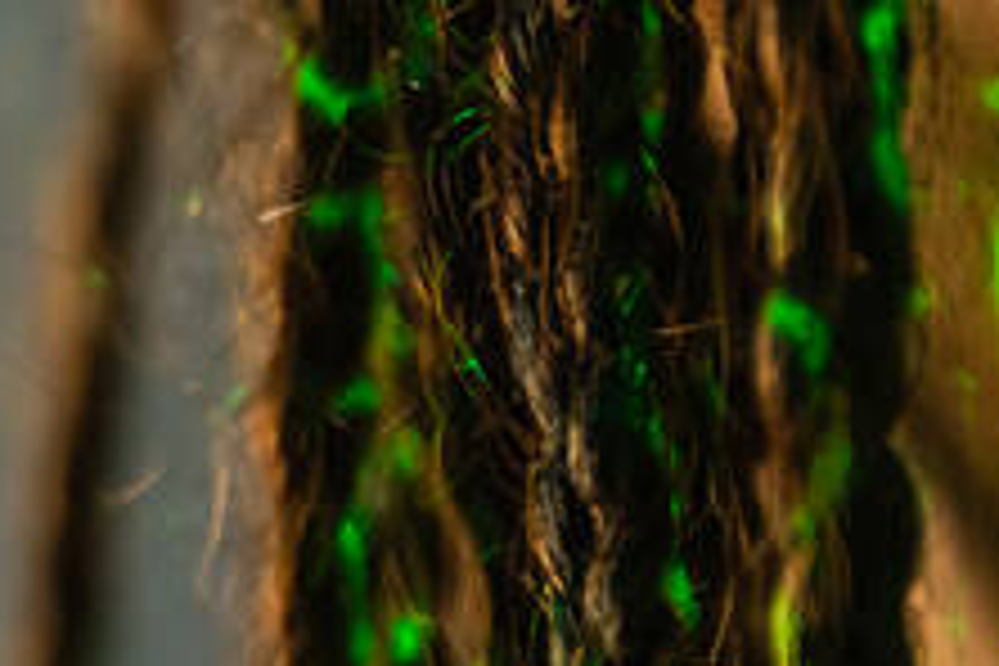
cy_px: 529
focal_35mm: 922
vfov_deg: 1.5
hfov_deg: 2.2
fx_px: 25583
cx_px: 2146
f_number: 2.8
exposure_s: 1/50
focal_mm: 200
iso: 400
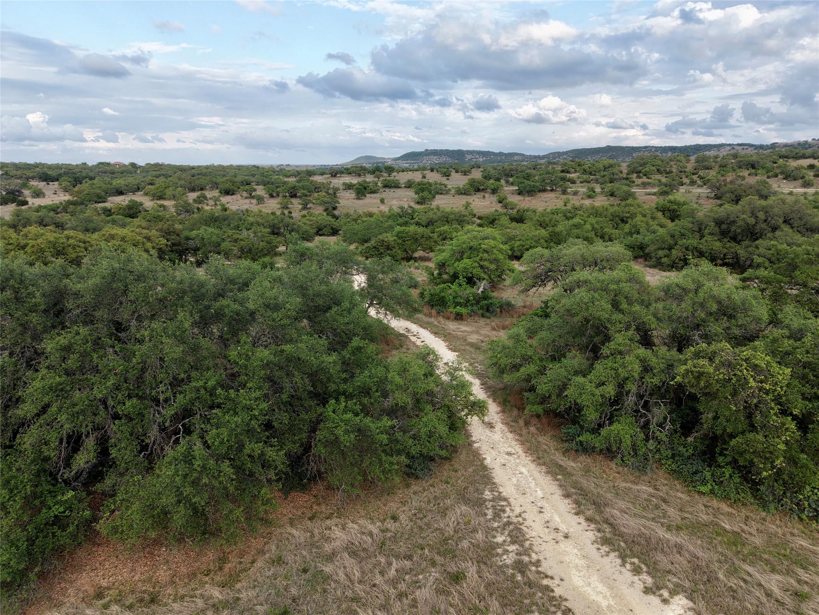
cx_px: 410
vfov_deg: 56.8
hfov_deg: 71.6
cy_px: 308
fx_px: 568
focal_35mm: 24
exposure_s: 1/640
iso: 100
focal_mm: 8.67
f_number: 1.8
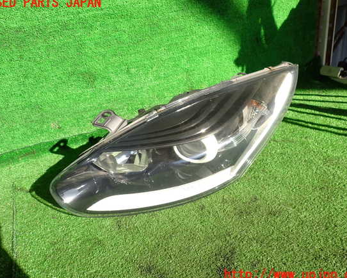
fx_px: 277
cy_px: 139
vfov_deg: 53.2
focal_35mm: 27
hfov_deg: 64.0
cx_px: 177
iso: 100
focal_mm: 4.5
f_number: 2.8
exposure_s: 1/640
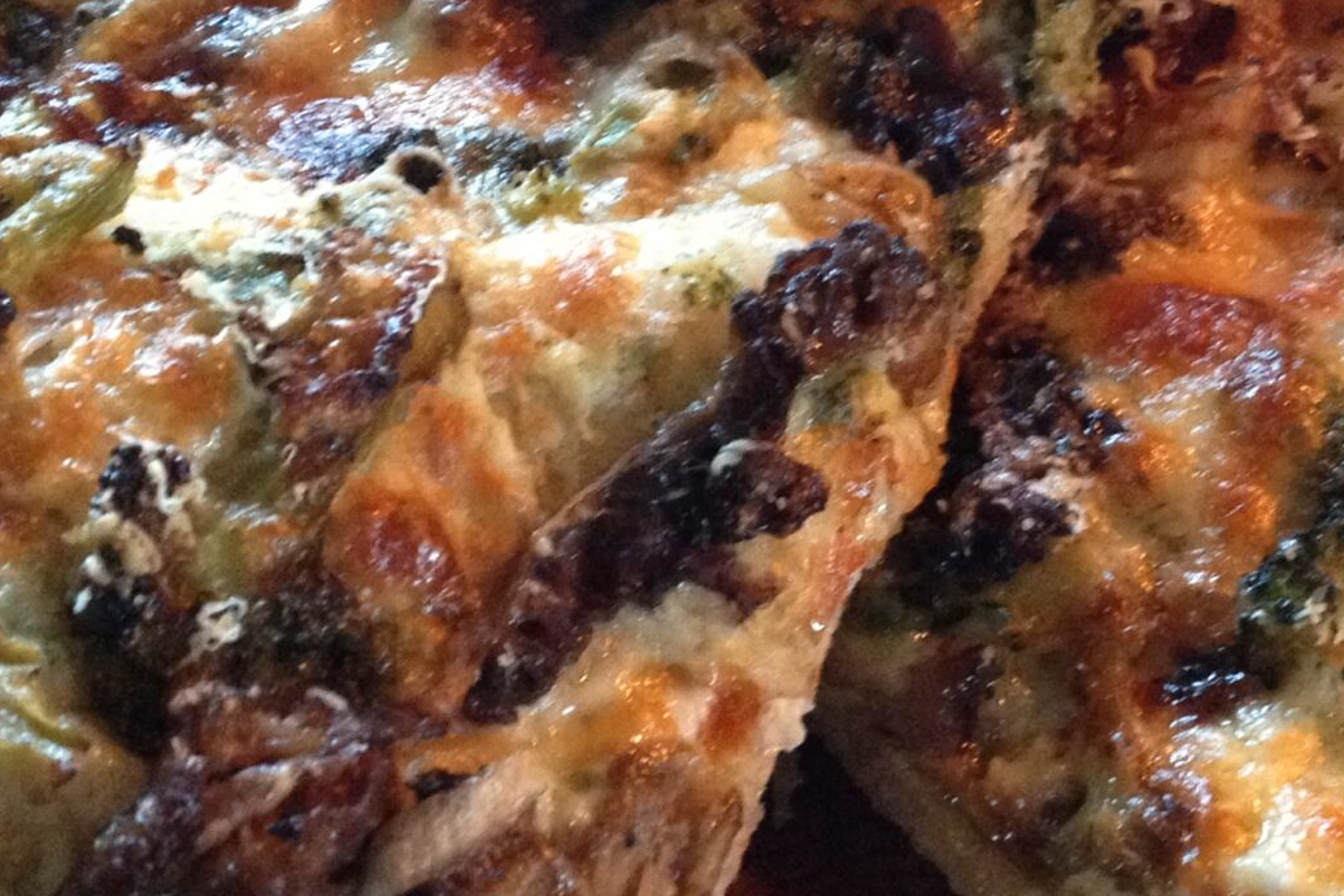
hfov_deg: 22.5
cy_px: 501
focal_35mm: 90
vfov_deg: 15.2
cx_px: 941
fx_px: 3360
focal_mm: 4.28
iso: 320
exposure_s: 1/20
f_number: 2.4
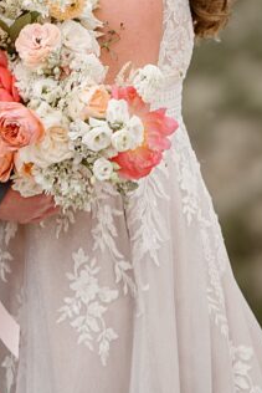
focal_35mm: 534
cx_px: 46
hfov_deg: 2.6
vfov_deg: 3.8
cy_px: -229
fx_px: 5823
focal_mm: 165
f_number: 3.2
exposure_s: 1/640
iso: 200
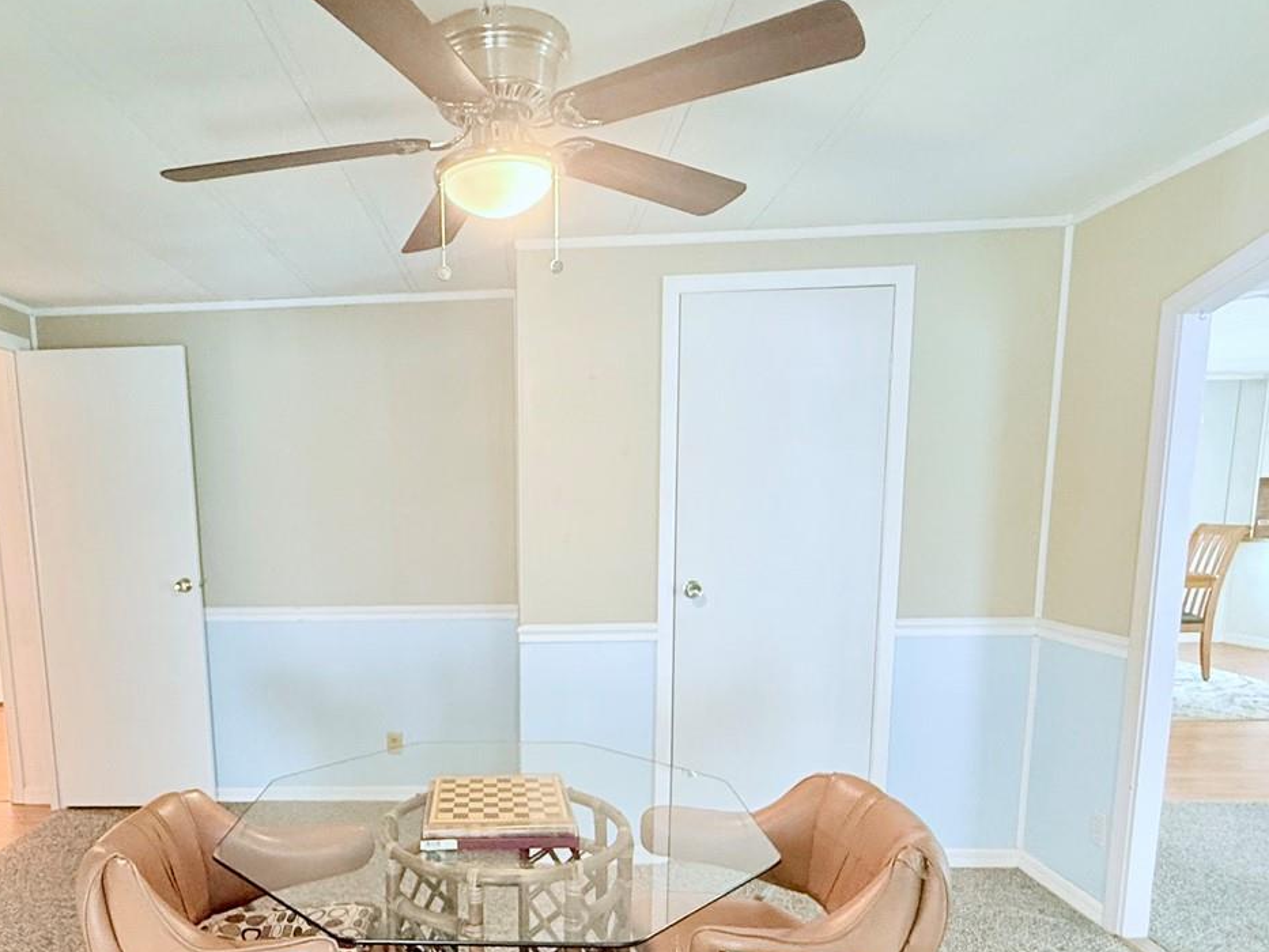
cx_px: 464
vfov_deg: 55.7
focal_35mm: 24
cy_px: 630
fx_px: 880
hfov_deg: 70.3
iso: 500
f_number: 2.2
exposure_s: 1/60
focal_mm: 2.22
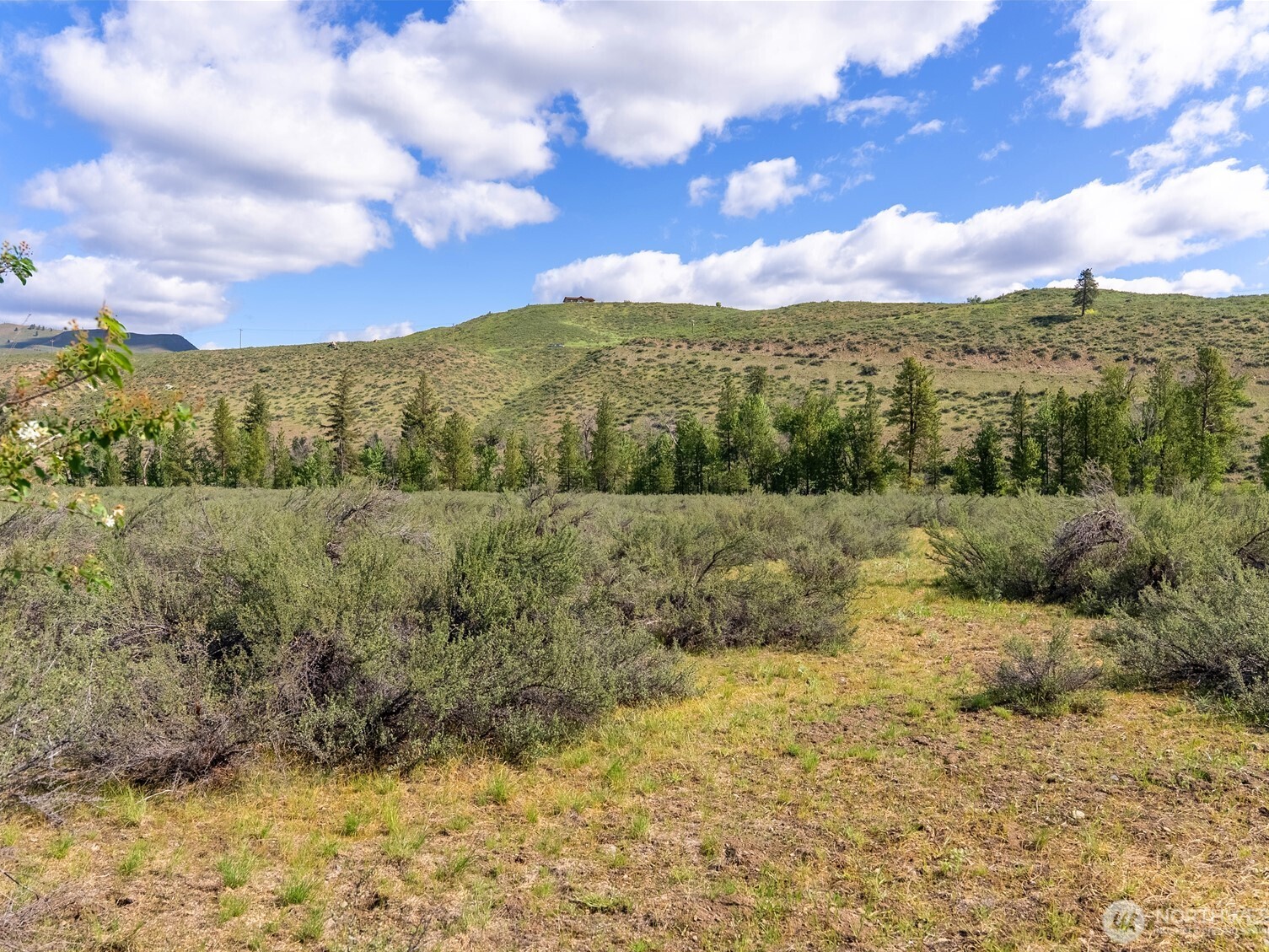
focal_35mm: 26
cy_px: 476
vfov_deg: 53.1
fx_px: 953
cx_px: 593
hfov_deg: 67.2
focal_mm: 24
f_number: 5.6
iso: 100
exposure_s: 1/6400
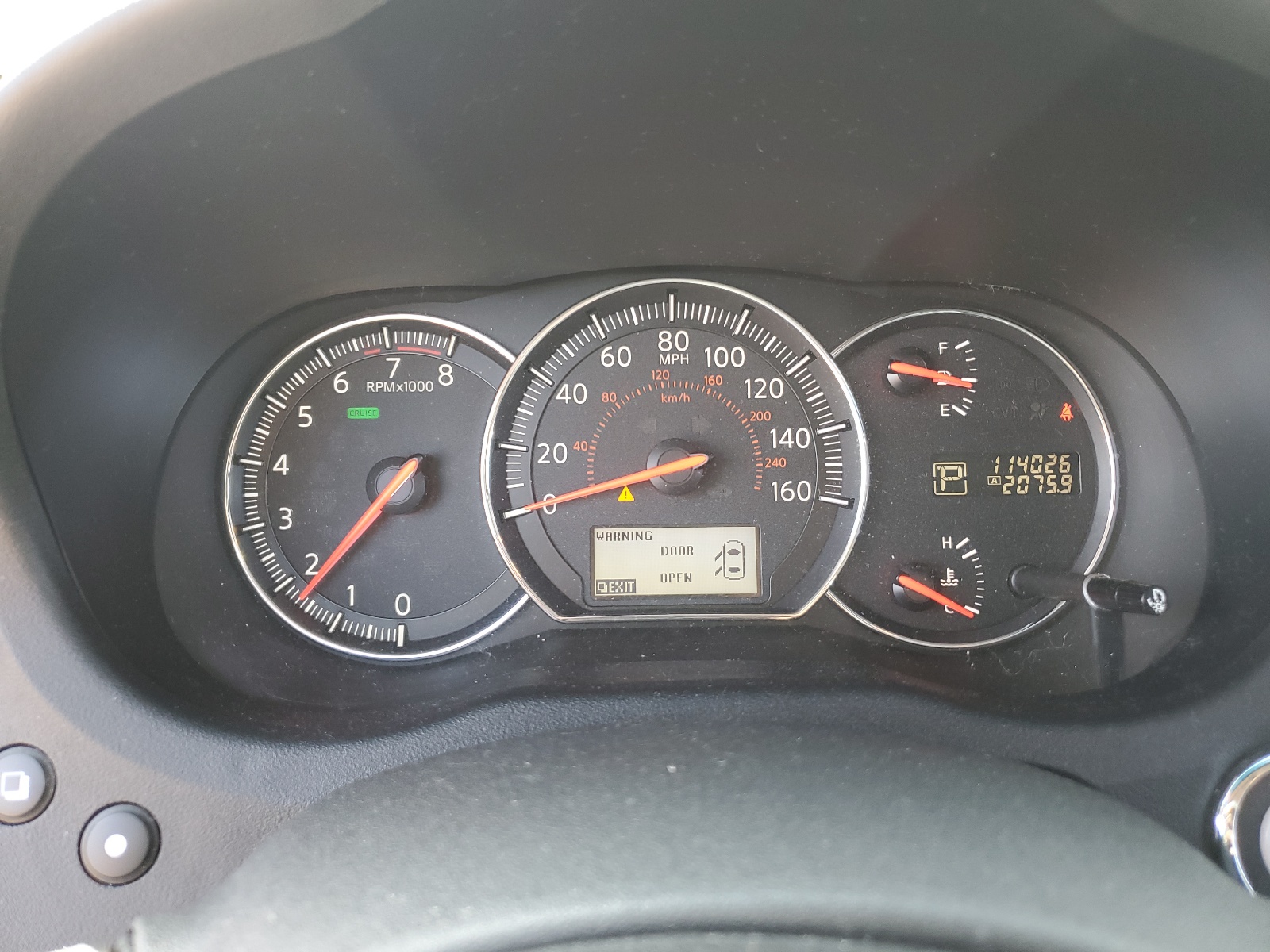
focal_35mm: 26
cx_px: 635
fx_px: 954
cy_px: 476
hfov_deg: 67.3
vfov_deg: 53.1
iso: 61
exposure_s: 1/60.2
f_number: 1.5
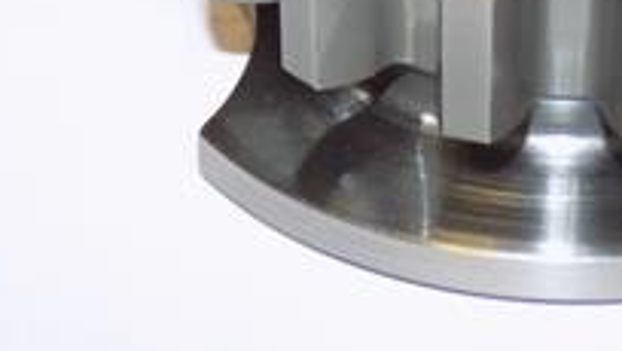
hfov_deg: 13.8
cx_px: 540
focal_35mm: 154
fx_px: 2541
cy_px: -111
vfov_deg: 7.8
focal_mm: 12.5
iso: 360
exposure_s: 1/30
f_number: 4.2
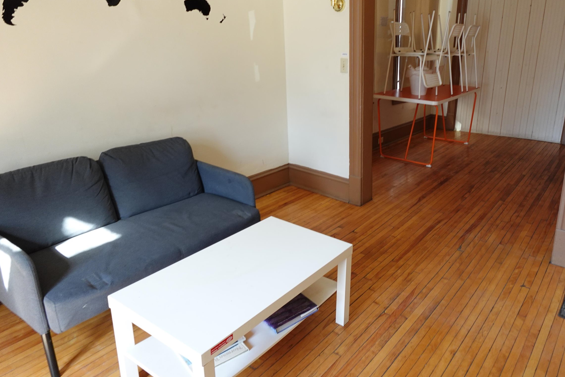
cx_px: 365
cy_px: 156
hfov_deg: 66.0
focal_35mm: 27
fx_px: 424
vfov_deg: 47.7
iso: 320
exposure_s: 1/80
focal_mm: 7.6
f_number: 2
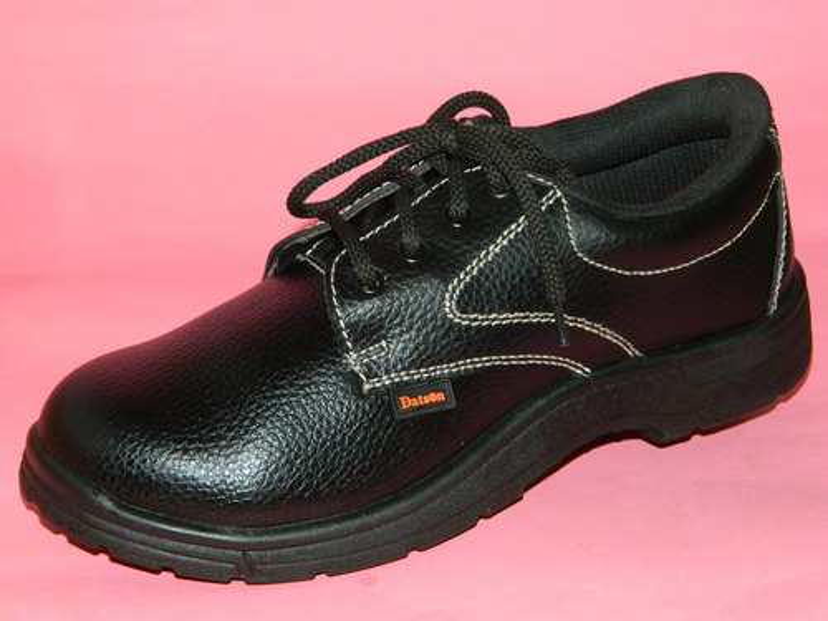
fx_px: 2009
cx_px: 414
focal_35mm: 84
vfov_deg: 17.6
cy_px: 310
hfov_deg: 23.3
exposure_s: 1/50
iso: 200
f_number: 4.2
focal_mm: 15.1
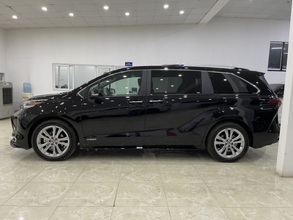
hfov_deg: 67.3
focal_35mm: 26
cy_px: 110
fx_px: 220
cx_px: 146
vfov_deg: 53.1
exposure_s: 1/50
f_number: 1.6
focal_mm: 5.1
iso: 80
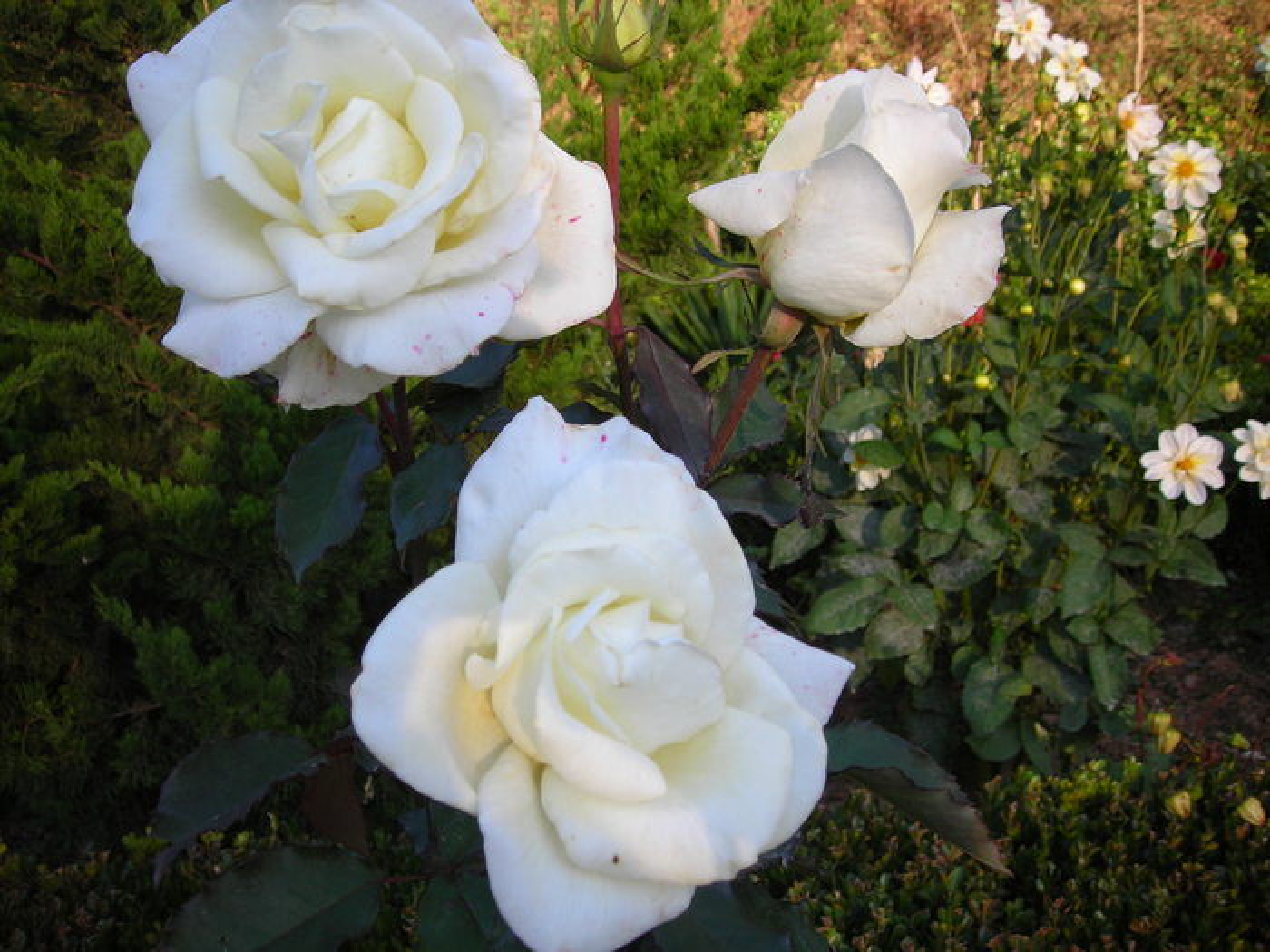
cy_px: 476
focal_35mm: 38
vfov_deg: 37.7
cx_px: 635
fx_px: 1394
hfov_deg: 49.0
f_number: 3.2
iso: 50
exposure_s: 1/132
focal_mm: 6.3
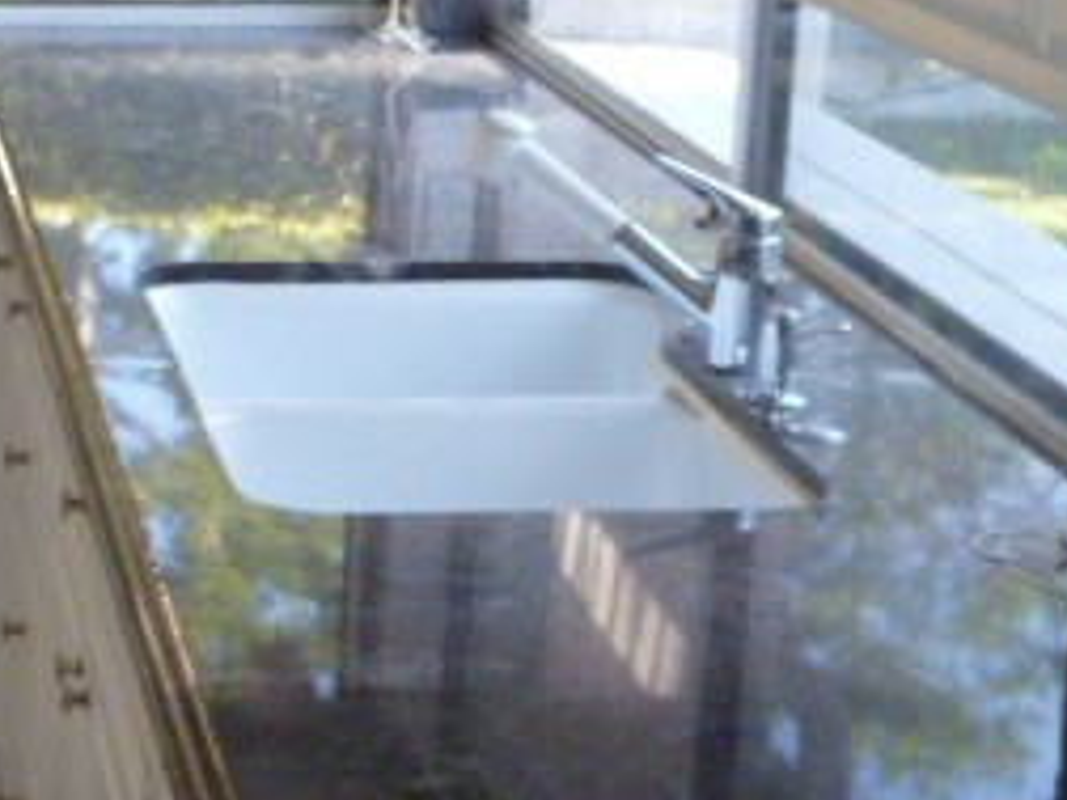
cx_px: -30
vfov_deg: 14.9
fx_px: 3052
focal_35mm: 99
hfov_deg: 19.2
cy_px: 466
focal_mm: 6.9
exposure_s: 1/125
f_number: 3.7
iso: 400
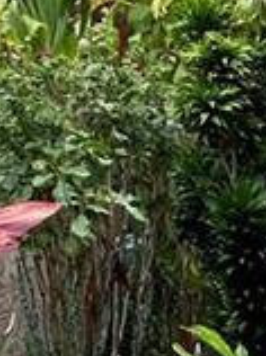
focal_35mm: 198
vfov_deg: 9.5
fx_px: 2034
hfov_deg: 7.2
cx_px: 537
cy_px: 667
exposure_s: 1/381
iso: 32
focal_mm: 4.25
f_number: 1.8
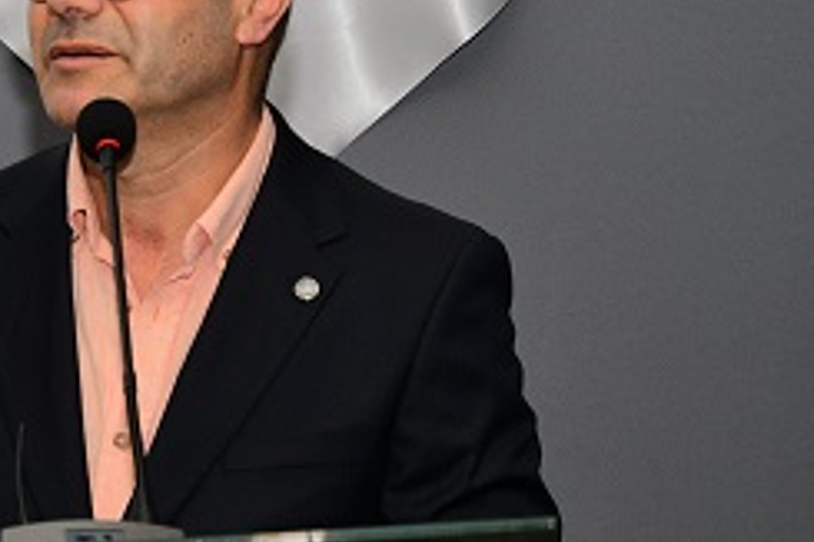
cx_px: 23
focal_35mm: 185
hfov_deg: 11.0
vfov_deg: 7.4
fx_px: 4183
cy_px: 216
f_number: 5.6
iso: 1250
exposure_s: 1/125
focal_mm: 55
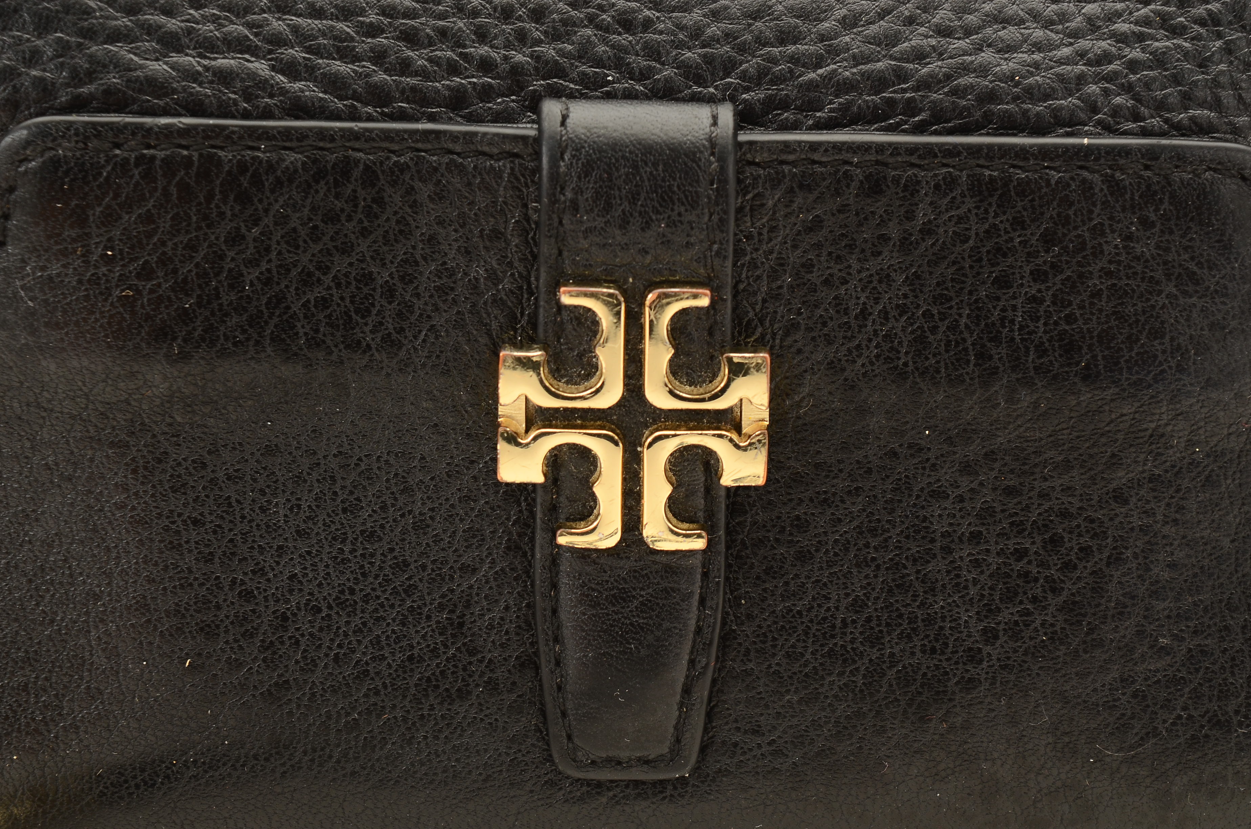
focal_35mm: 82
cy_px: 414
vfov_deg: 16.5
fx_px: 2861
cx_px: 626
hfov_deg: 24.7
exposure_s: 1/60
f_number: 10
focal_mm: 55
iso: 320
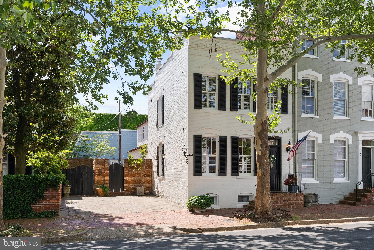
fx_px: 364
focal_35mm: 35
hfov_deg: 54.4
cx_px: 187
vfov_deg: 37.9
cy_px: 125
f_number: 8
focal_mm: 35
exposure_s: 1/500
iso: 200
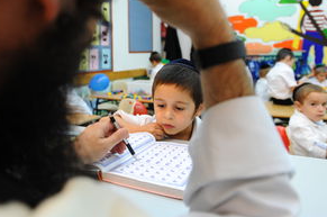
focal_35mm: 33
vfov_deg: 39.3
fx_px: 299
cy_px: 70
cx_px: 138
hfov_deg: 57.0
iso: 1250
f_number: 3.5
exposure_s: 1/100
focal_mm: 24
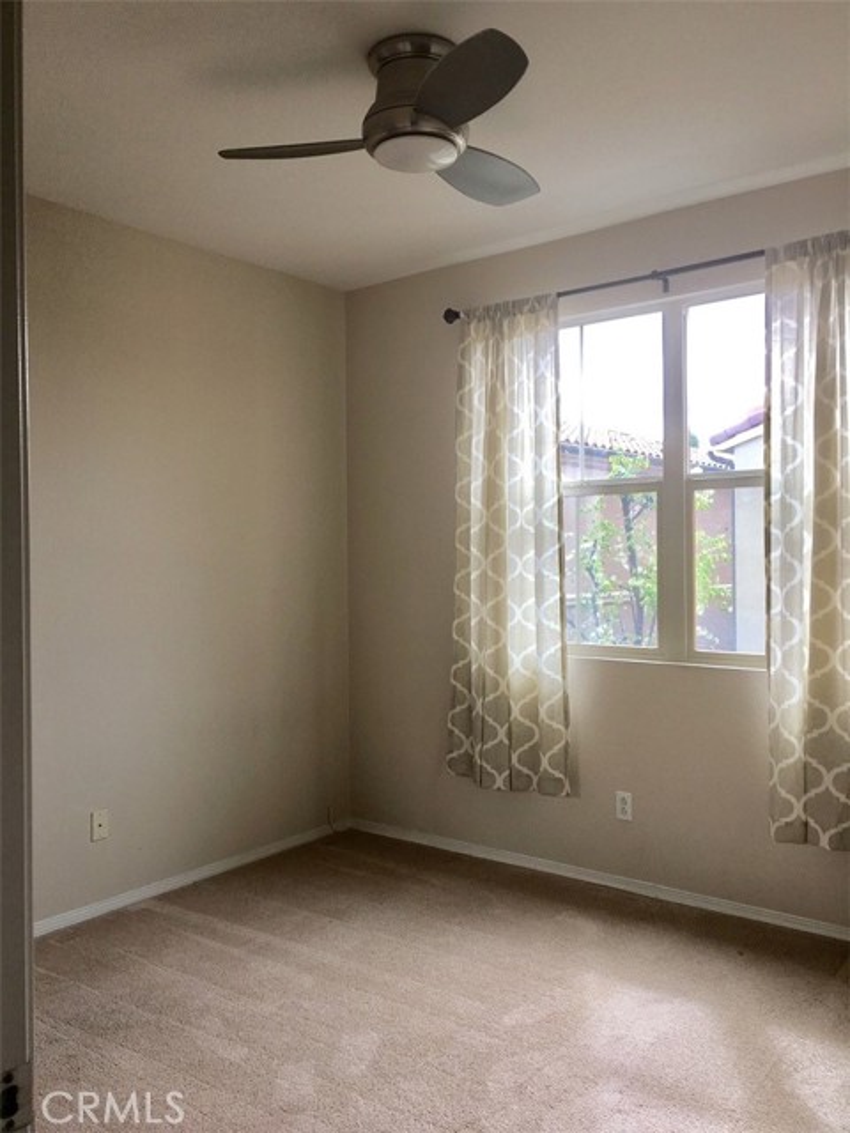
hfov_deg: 48.2
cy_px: 566
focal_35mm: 29
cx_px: 425
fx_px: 949
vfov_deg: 61.7
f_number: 2.2
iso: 25
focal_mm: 4.15
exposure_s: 1/119
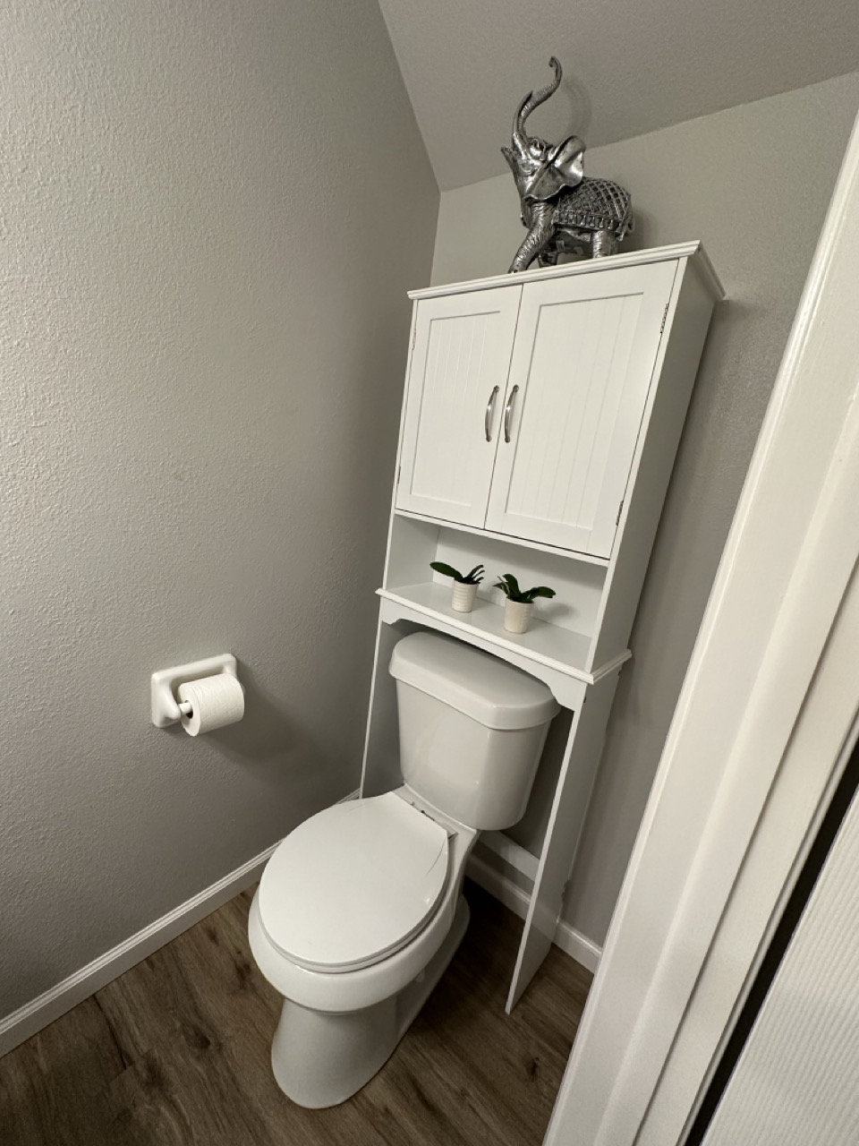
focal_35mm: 14
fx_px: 463
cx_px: 430
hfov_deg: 85.7
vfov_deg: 102.1
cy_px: 573
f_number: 2.2
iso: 250
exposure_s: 1/120
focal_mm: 2.22
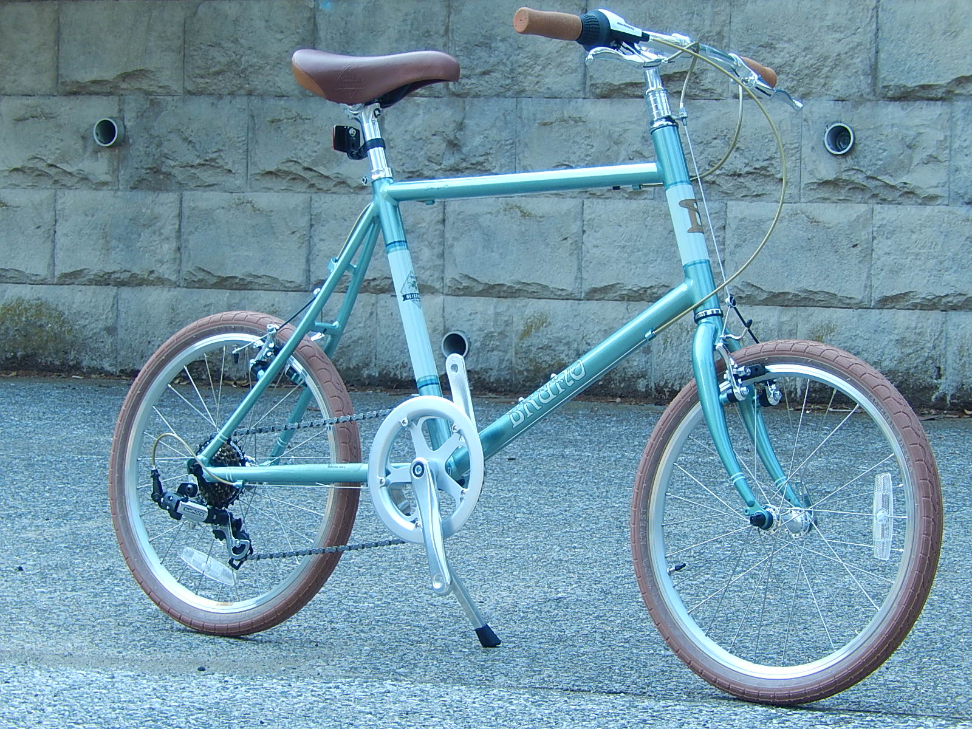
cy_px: 364
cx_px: 486
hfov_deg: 14.7
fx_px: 3763
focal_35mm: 134
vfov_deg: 11.1
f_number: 5.6
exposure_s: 1/50
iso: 125
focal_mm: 24.1
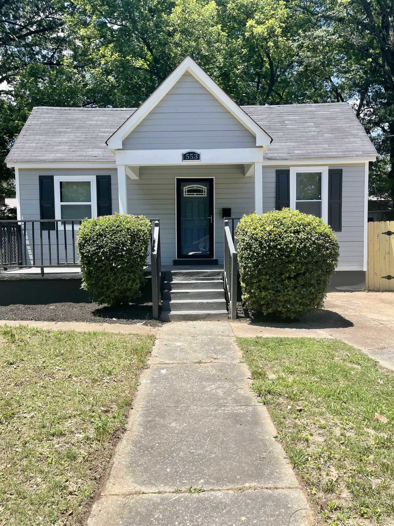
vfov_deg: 67.3
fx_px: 395
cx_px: 197
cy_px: 263
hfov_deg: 53.1
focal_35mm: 26
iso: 32
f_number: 1.6
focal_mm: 5.1
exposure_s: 1/2012
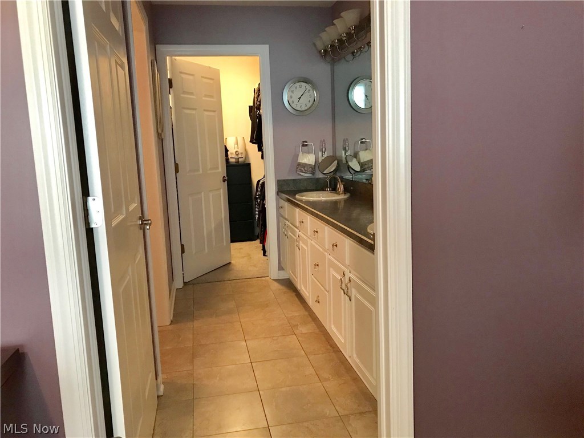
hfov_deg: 63.4
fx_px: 472
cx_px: 292
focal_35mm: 28
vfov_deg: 49.7
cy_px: 219
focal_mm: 3.99
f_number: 1.8
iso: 80
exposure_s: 1/5
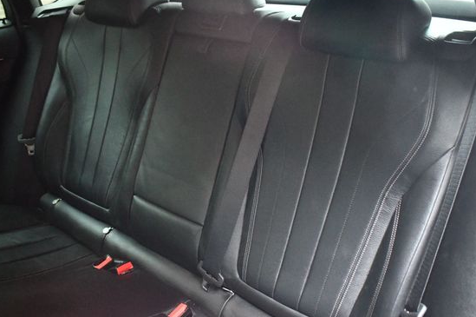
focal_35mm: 35
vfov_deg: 37.8
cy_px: 148
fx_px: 462
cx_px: 245
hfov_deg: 54.5
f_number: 3.8
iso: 10000
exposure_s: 1/60
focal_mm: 20
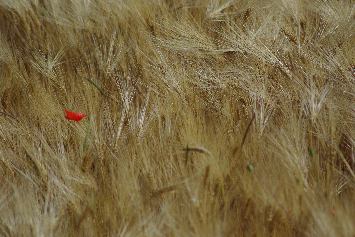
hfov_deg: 5.3
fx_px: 3851
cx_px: 178
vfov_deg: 3.5
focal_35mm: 390
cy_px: 118
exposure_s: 1/2000
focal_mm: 260
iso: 200
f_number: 5.6
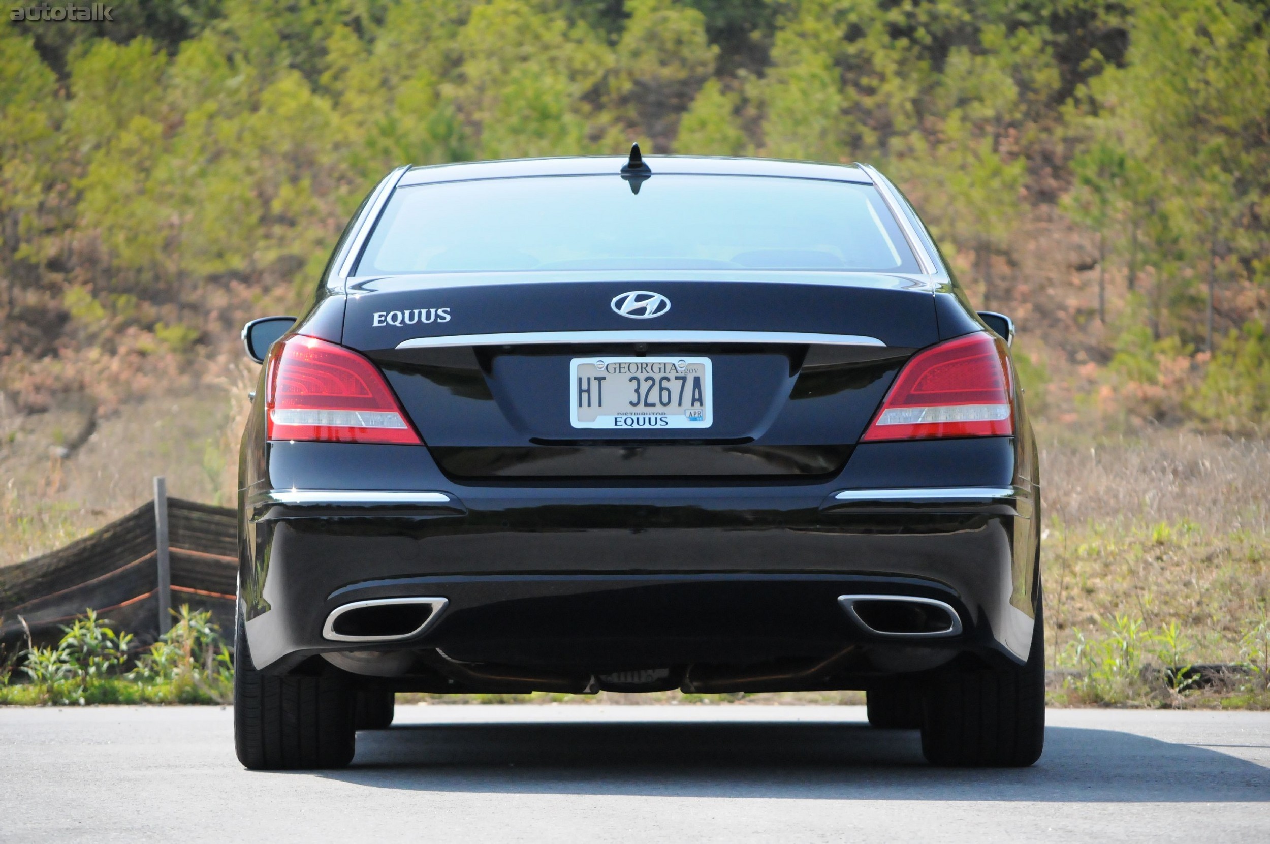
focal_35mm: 158
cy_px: 422
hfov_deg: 13.1
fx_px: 5550
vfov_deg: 8.7
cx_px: 635
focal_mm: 105
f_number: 5.6
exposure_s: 1/4000
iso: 2000
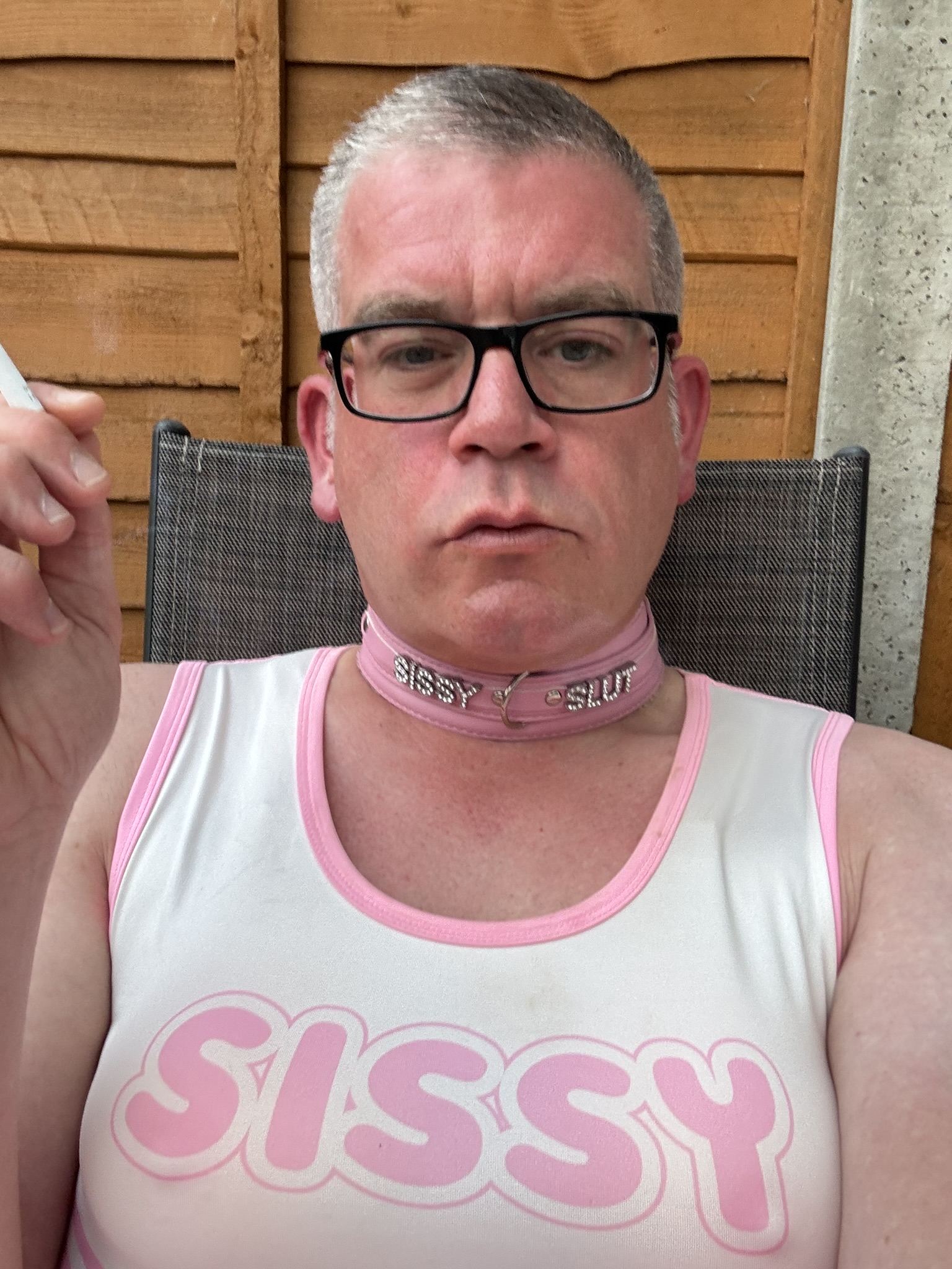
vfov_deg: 60.0
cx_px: 476
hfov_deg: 46.8
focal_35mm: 30
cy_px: 634
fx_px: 1100
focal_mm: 2.69
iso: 80
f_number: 1.9
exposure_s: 1/89
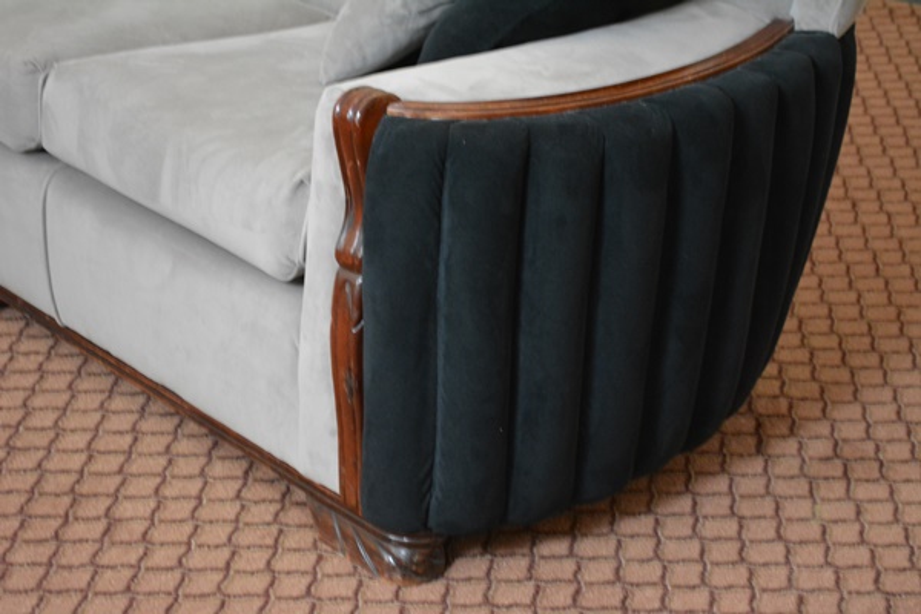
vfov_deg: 18.2
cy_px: 307
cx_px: 460
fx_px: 1919
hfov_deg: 27.0
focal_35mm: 75
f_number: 5.6
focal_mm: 50
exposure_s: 1/20
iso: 3200
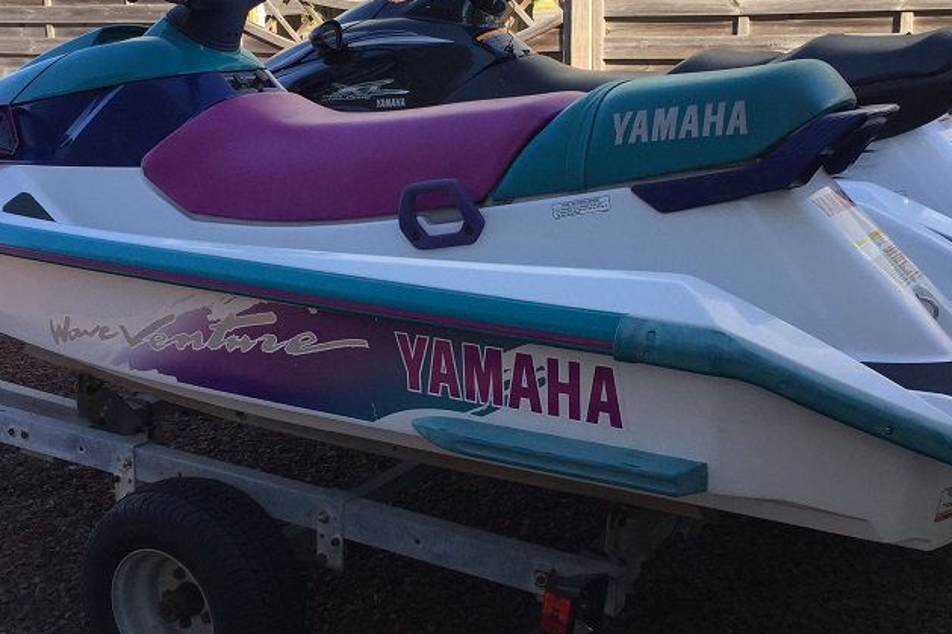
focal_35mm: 47
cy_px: 343
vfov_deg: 28.6
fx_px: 1242
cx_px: 441
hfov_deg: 41.9
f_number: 2.2
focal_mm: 4.15
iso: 32
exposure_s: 1/565
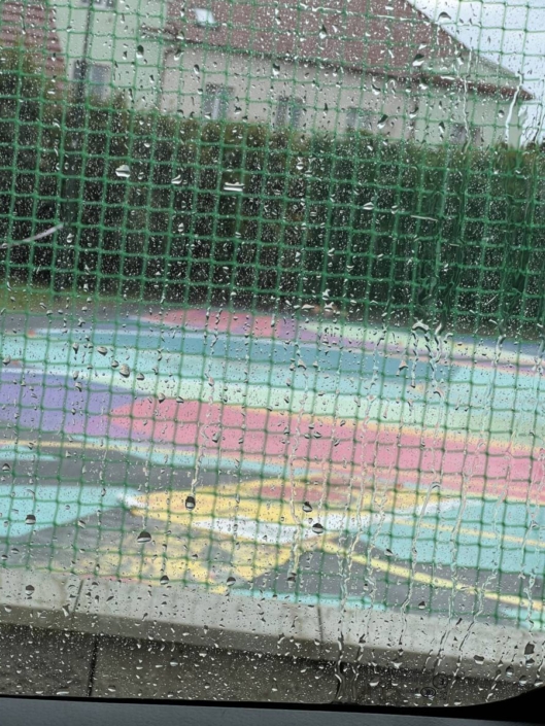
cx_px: 272
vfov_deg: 25.3
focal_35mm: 77
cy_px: 363
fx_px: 1616
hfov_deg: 19.1
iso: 32
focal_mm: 9
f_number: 2.8
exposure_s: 1/121
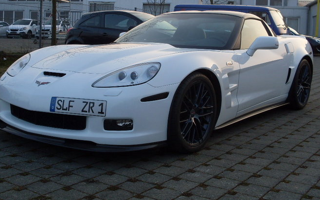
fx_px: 427
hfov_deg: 41.0
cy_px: 76
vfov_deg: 26.3
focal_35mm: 49
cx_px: 148
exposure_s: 1/250
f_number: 2.8
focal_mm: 6.3
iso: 80
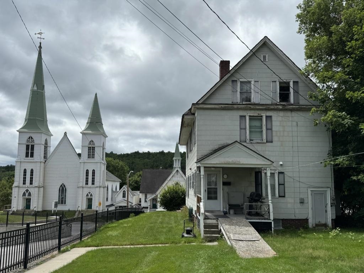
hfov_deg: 71.6
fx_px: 252
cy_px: 136
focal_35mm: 24
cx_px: 182
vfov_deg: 56.8
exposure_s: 1/7092
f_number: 1.78
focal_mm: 6.76
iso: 80
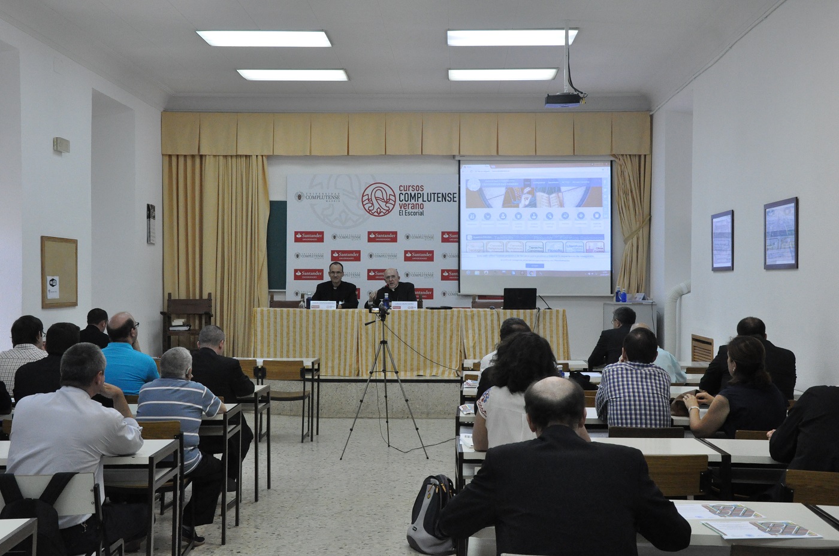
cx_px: 420
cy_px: 278
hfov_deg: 43.7
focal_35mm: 45
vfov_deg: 29.8
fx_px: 1047
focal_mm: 30
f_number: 10
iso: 2500
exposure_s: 1/100
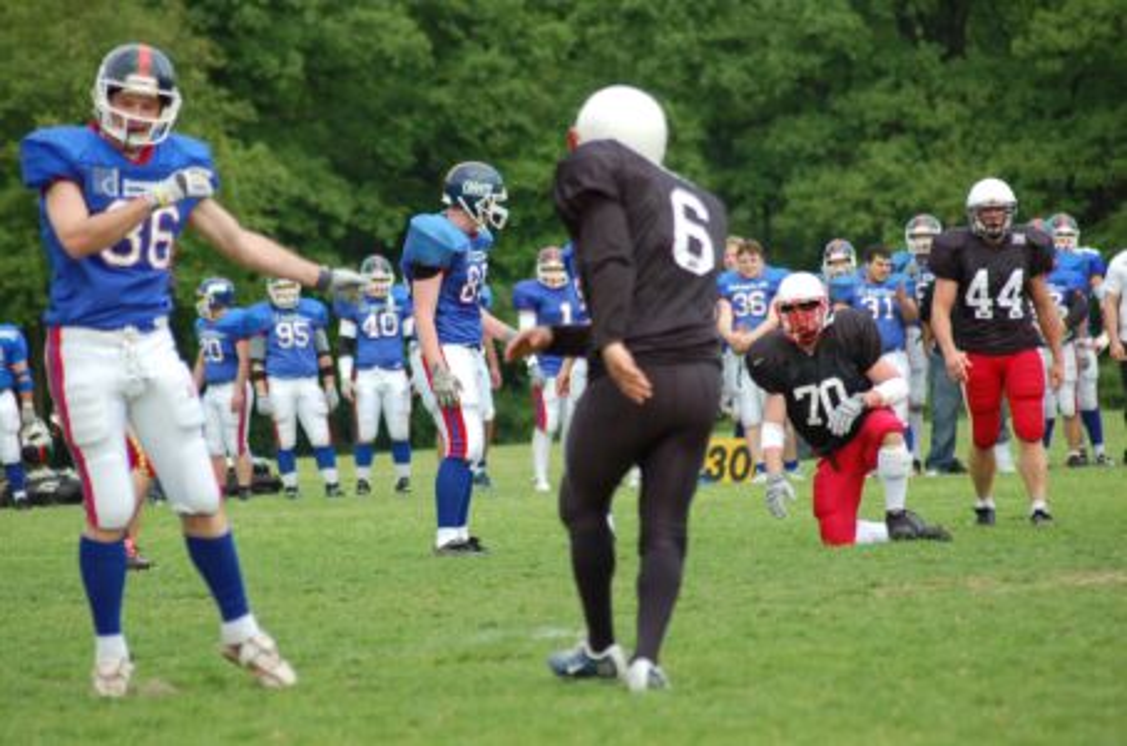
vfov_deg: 5.4
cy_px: 373
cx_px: 564
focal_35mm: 255
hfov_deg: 8.1
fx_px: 7966
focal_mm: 170
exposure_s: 1/800
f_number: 4.8
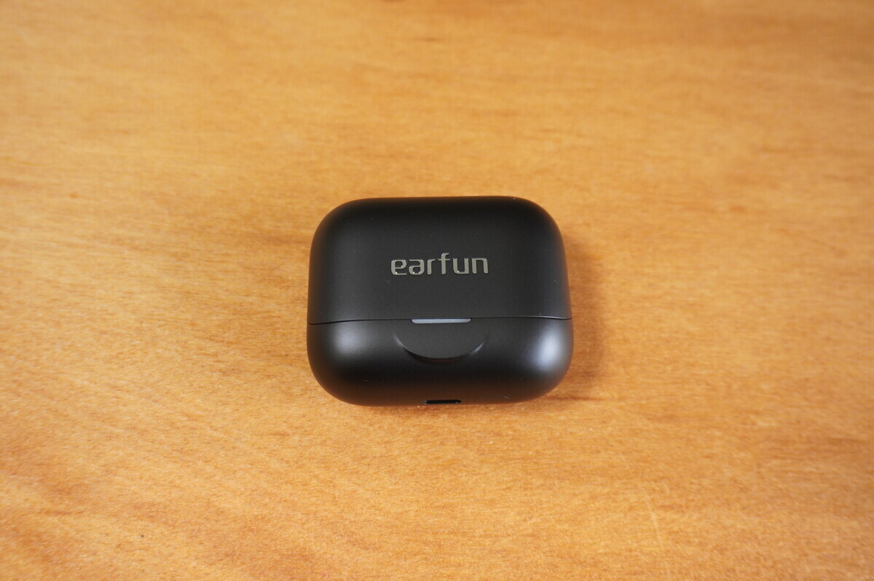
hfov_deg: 55.1
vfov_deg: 38.3
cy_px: 290
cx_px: 437
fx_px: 837
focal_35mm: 34
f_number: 4.5
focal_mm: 23
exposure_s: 1/50
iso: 1250
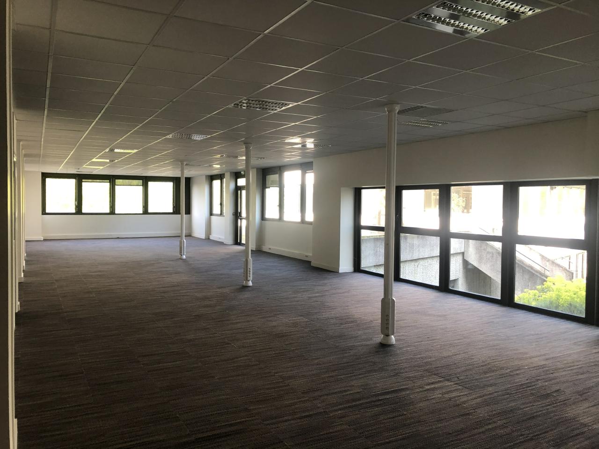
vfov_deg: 49.7
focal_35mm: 28
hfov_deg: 63.4
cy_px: 224
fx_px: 485
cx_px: 300
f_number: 1.8
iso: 40
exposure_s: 1/24
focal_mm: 3.99
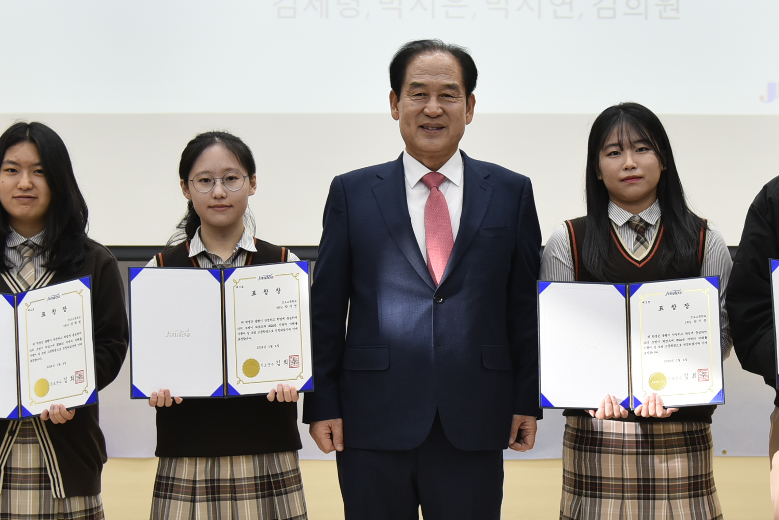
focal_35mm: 73
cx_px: 464
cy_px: 327
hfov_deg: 27.6
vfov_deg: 18.7
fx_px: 1580
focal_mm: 35
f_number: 4
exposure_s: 1/100
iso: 640
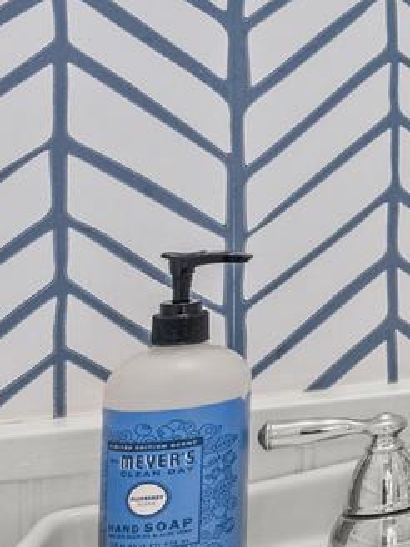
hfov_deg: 9.8
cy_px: 43
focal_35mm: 84
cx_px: 1400
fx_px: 1327
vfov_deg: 22.6
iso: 1000
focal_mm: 14
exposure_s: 1/20
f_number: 7.1
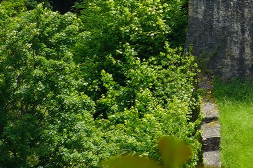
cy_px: -256
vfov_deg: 3.3
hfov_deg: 4.8
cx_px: 838
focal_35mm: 408
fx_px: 2867
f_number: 9
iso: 100
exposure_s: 1/100
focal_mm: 54
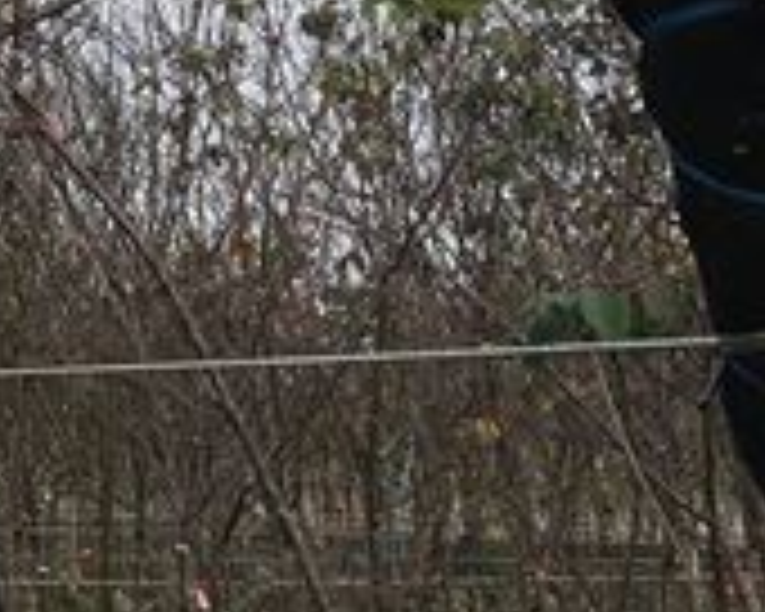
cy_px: -189
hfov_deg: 12.1
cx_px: -958
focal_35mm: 133
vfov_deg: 11.3
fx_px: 3011
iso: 25
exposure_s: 1/1131
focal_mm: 4.15
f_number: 2.2
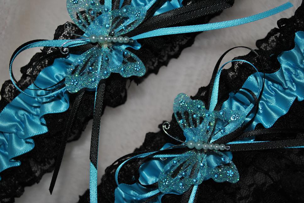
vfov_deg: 28.2
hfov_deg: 41.1
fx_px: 406
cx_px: 152
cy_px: 102
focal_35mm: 48
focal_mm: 32
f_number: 4.8
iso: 110
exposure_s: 1/60
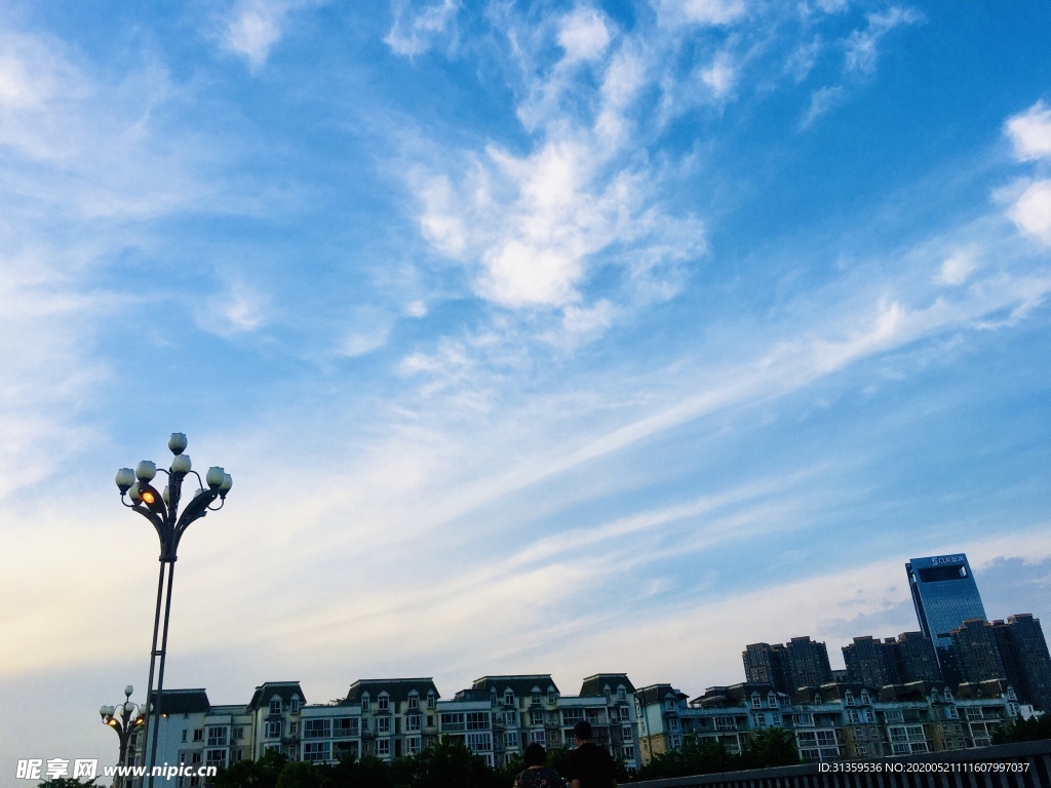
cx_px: 526
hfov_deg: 61.7
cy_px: 394
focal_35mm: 29
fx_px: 880
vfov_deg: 48.2
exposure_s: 1/674
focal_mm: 4.15
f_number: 2.2
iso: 25
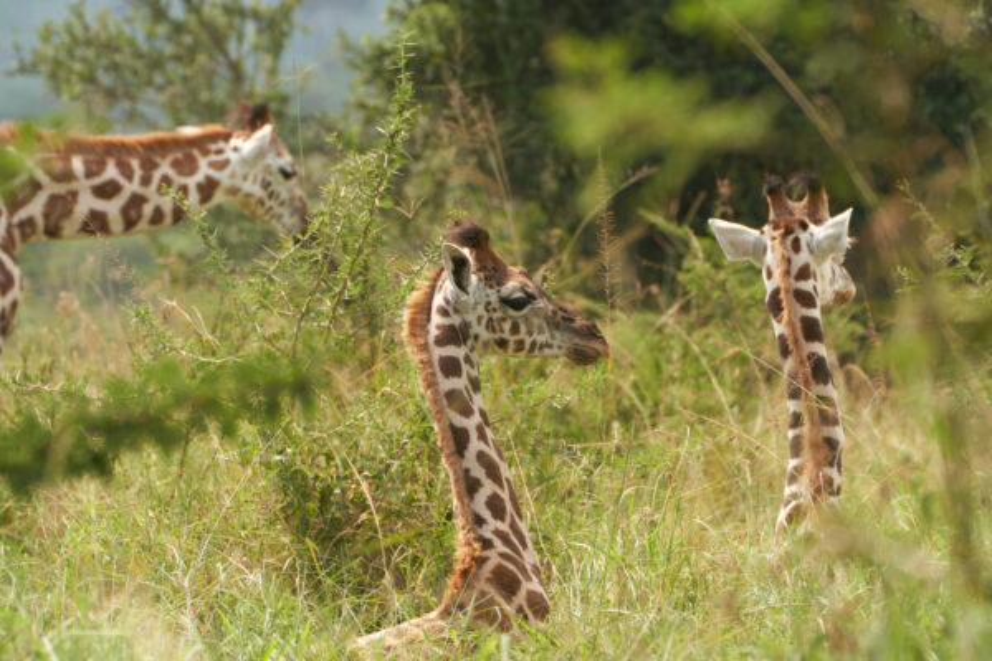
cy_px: 330
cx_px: 496
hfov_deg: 4.9
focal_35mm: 424
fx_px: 11683
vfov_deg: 3.2
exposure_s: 1/640
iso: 1600
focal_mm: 424
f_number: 13
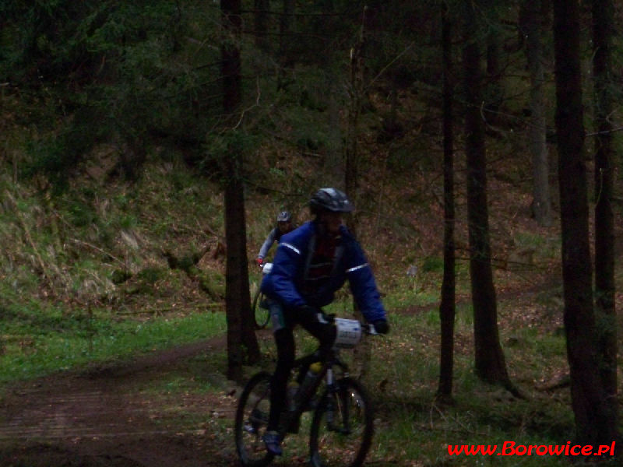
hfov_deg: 16.8
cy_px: 234
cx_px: 312
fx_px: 2106
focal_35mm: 117
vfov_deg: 12.7
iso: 400
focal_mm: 19.2
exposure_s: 1/125
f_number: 4.4
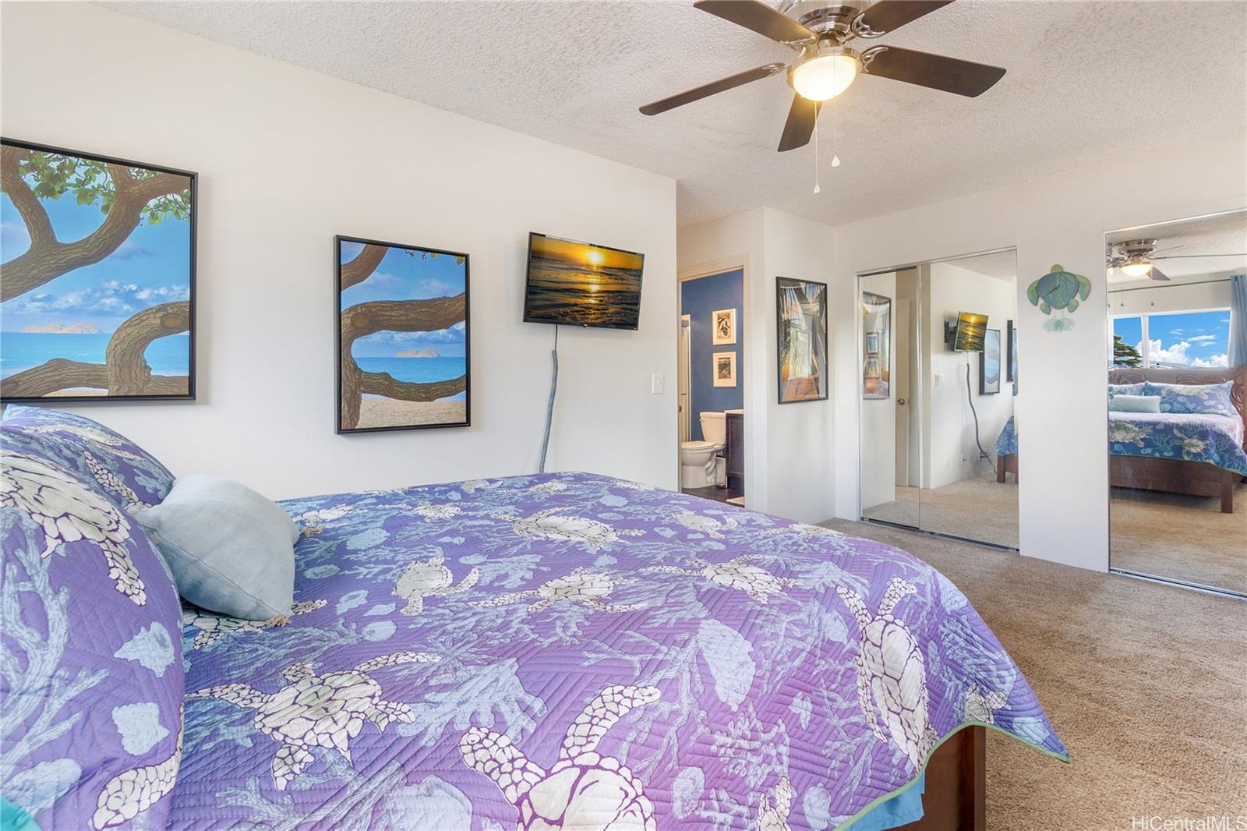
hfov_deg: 100.4
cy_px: 416
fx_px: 519
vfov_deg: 77.3
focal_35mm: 15
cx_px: 624
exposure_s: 1/25
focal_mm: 10
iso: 320
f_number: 8
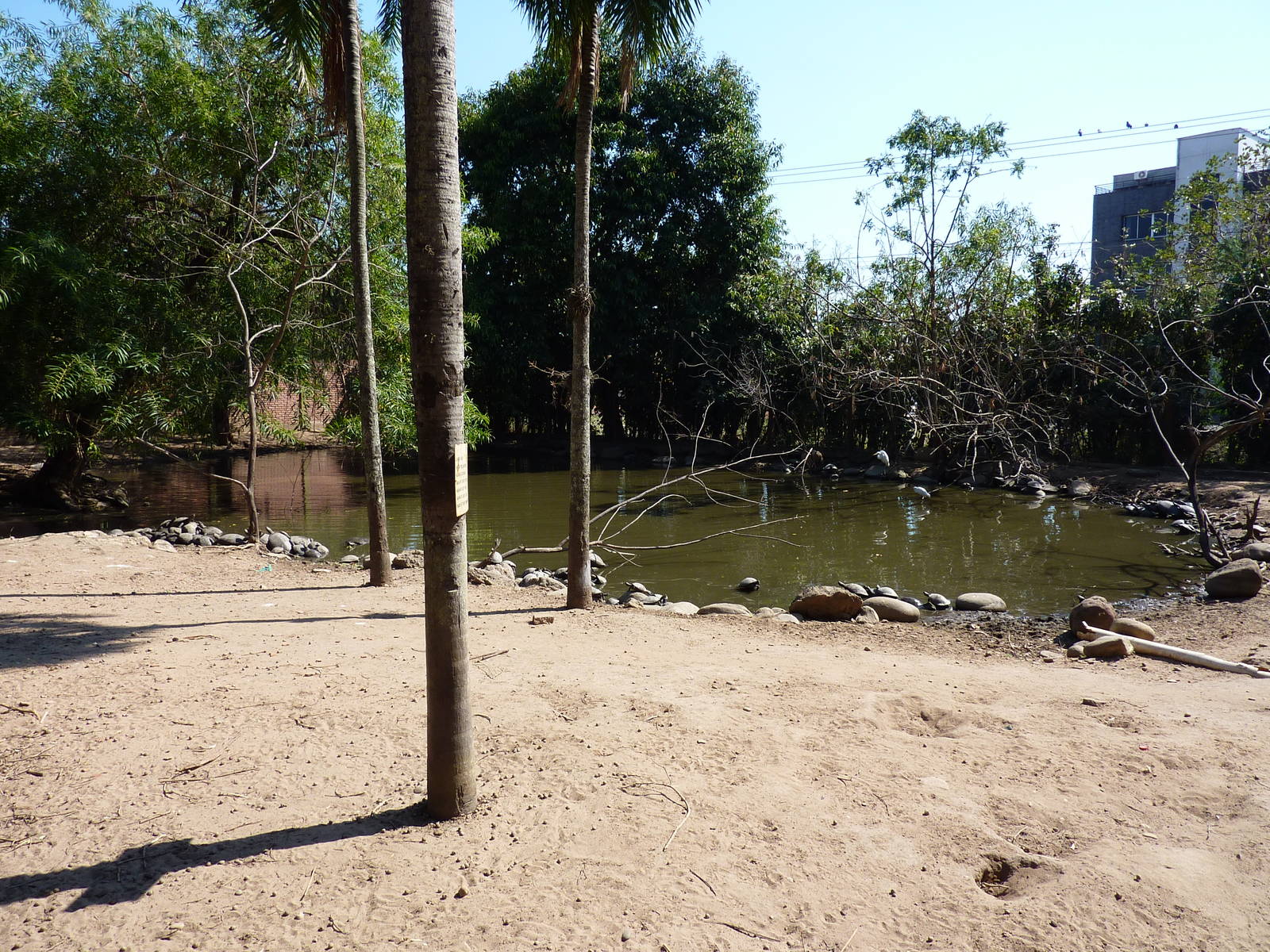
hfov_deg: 69.4
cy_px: 476
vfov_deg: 54.9
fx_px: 917
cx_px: 635
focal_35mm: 25
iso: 80
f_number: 4
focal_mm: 4.1
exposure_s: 1/400
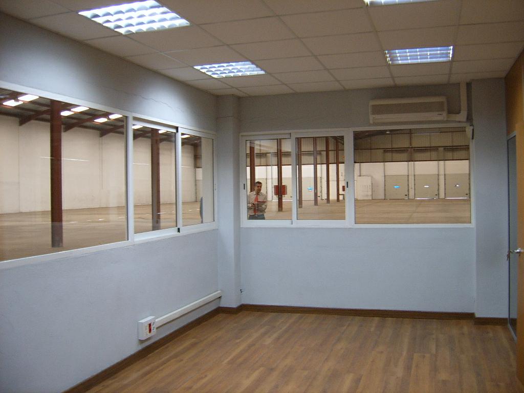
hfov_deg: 52.6
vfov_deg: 40.7
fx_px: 530
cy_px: 196
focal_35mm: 35
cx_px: 262
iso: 100
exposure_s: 1/20
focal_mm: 5.8
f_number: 2.8
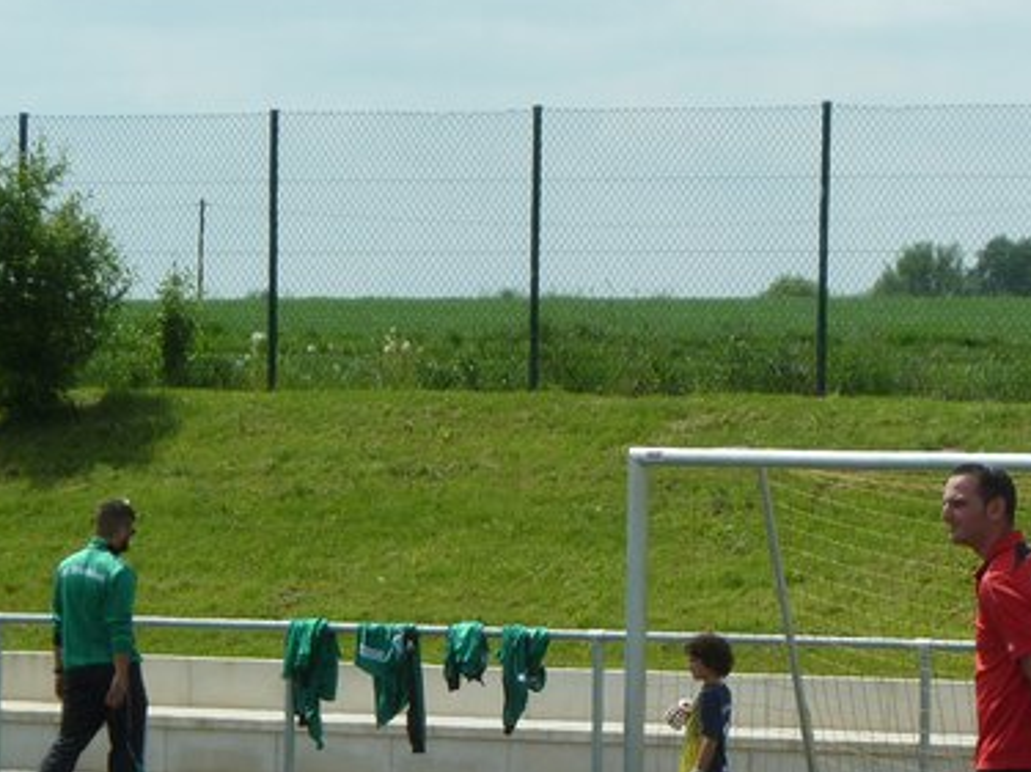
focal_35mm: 366
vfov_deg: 4.1
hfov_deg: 5.4
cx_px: 674
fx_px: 10897
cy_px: 683
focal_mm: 32.1
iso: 80
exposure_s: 1/500
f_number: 4.5
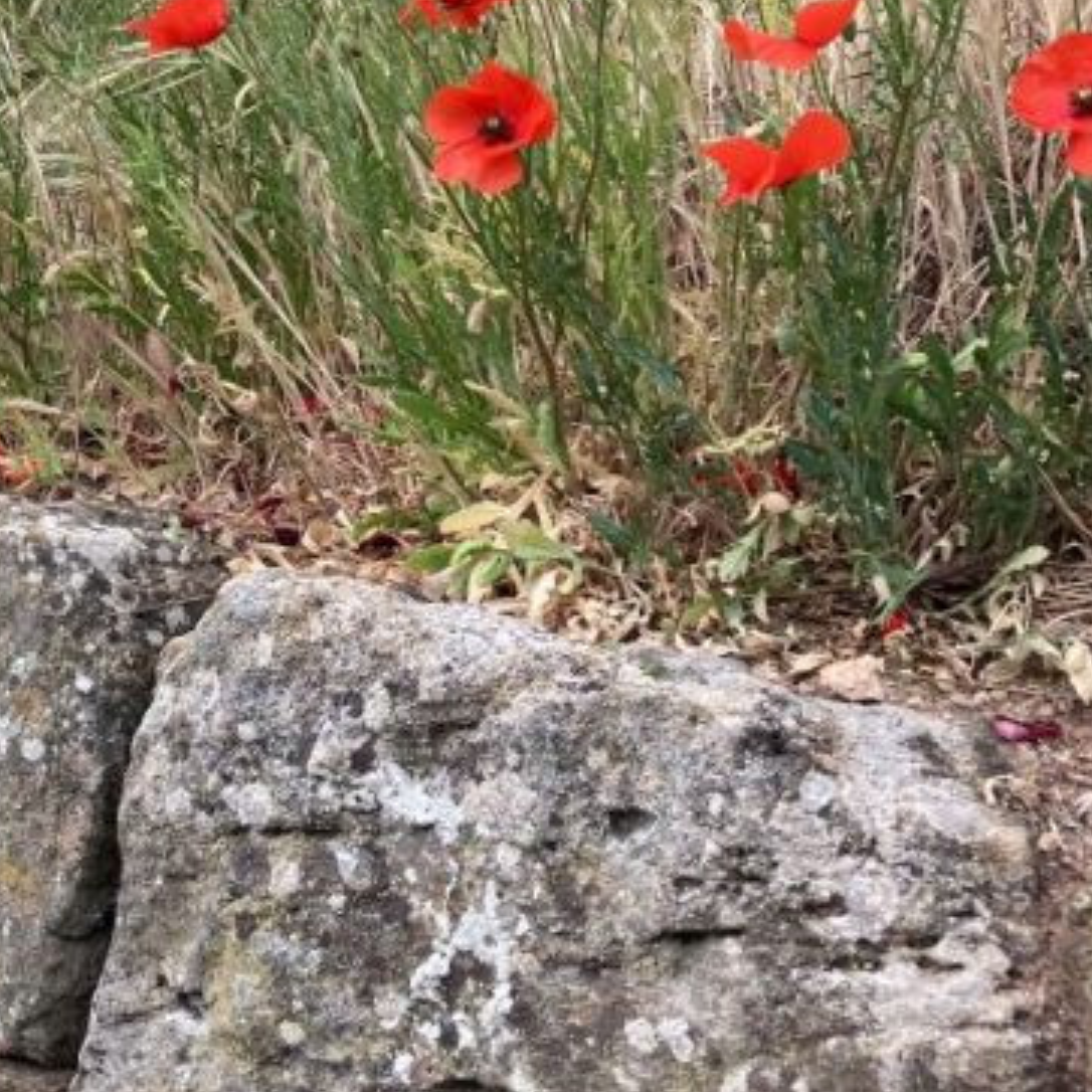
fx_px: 2498
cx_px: 60
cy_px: 109
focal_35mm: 70
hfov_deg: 23.8
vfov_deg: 24.0
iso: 32
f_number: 1.8
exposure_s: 1/231
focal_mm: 4
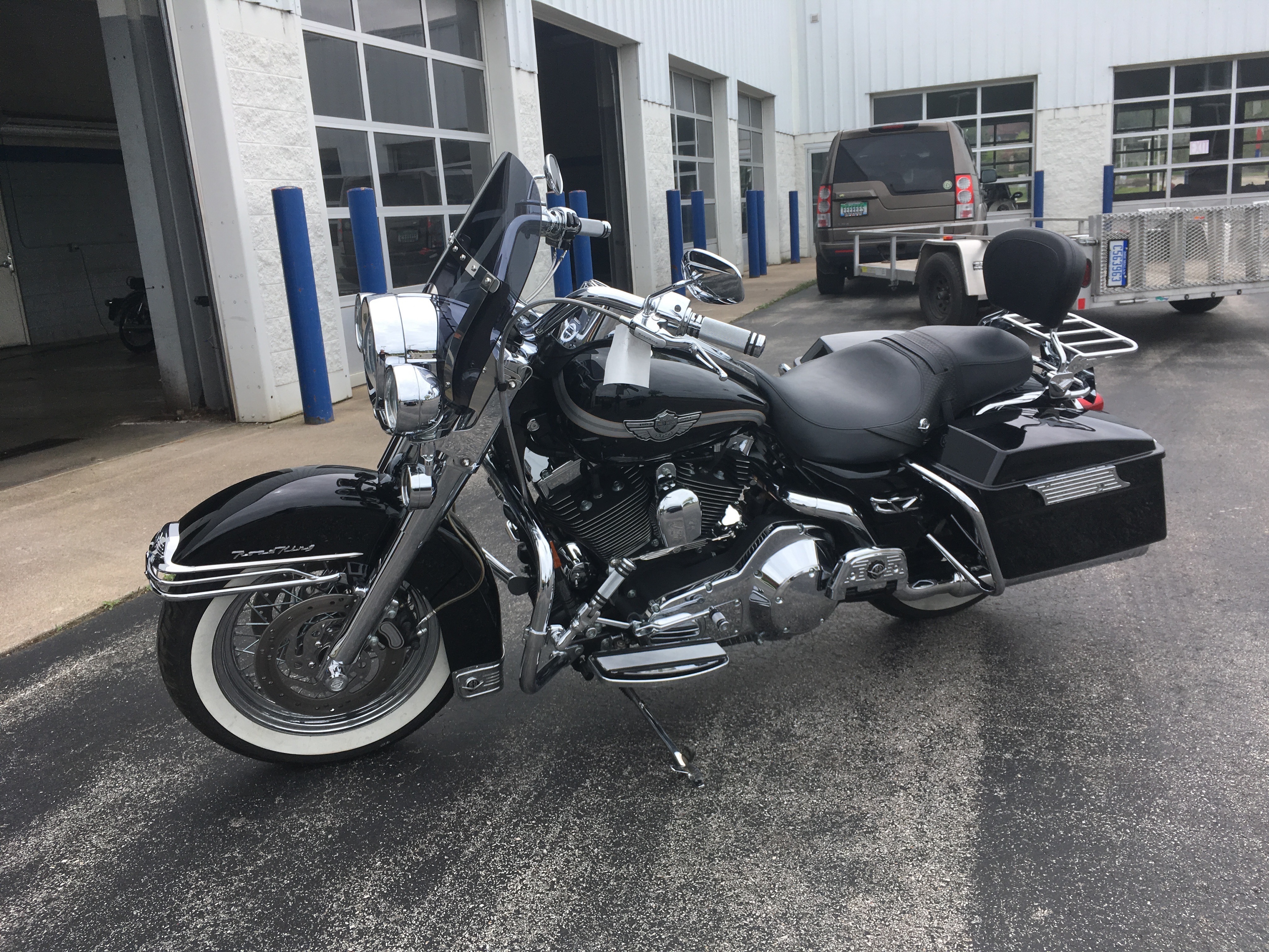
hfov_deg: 61.7
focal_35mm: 29
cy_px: 476
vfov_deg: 48.2
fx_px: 1063
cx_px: 634
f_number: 2.2
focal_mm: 4.15
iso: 25
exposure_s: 1/793
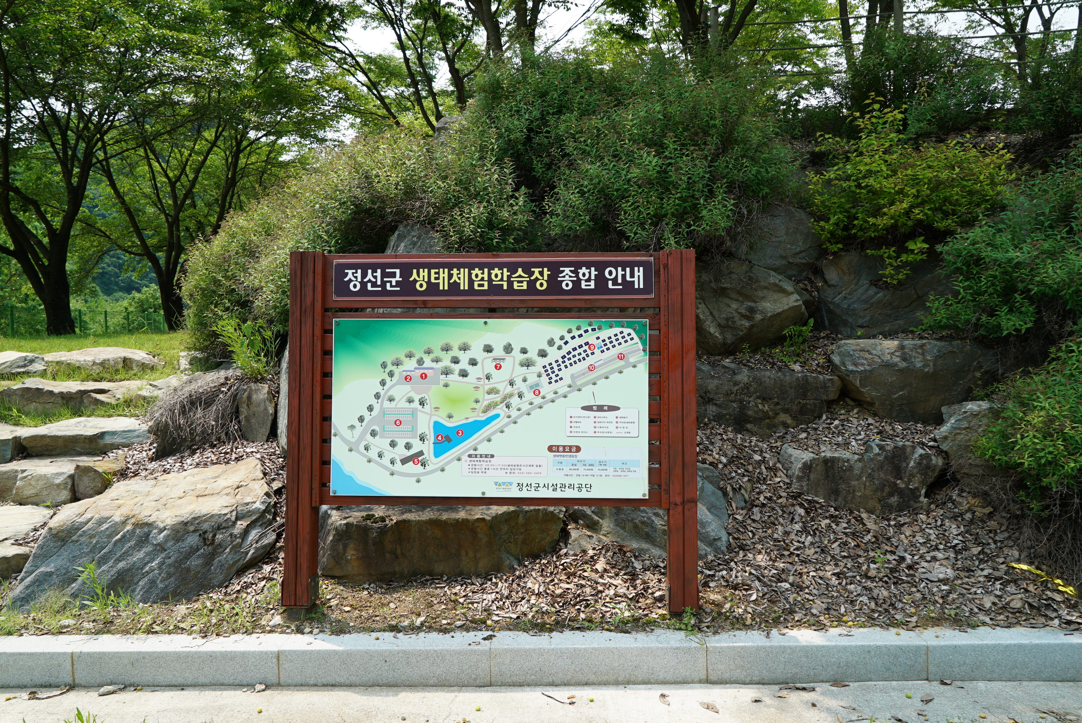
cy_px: 362
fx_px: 782
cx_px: 541
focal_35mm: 26
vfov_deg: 49.6
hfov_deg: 69.4
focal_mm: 26
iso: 200
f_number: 6.3
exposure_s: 1/400
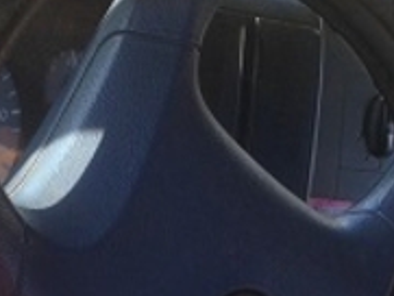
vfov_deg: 10.1
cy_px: 268
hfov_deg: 13.5
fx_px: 1663
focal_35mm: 146
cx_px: 220
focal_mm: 4.12
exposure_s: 1/184
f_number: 2.4
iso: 50
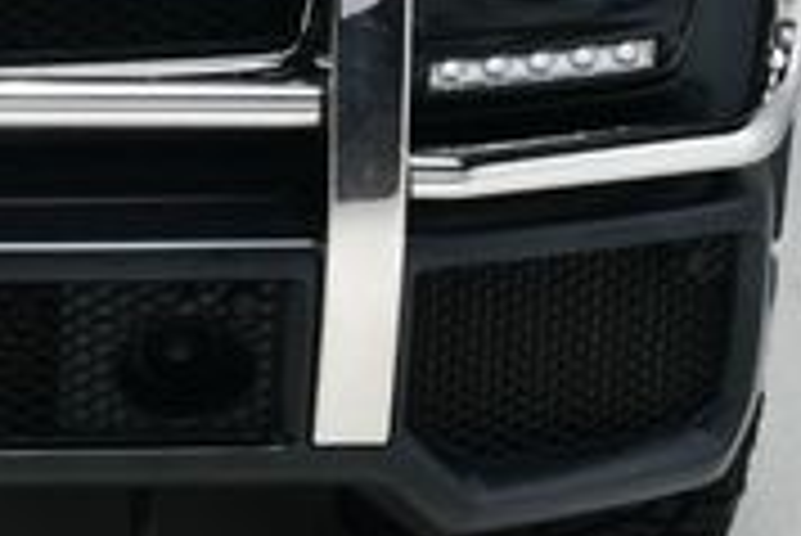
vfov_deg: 9.5
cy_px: -306
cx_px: -234
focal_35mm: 140
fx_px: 3117
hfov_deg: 14.1
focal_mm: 26
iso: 100
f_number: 13
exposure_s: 1/160
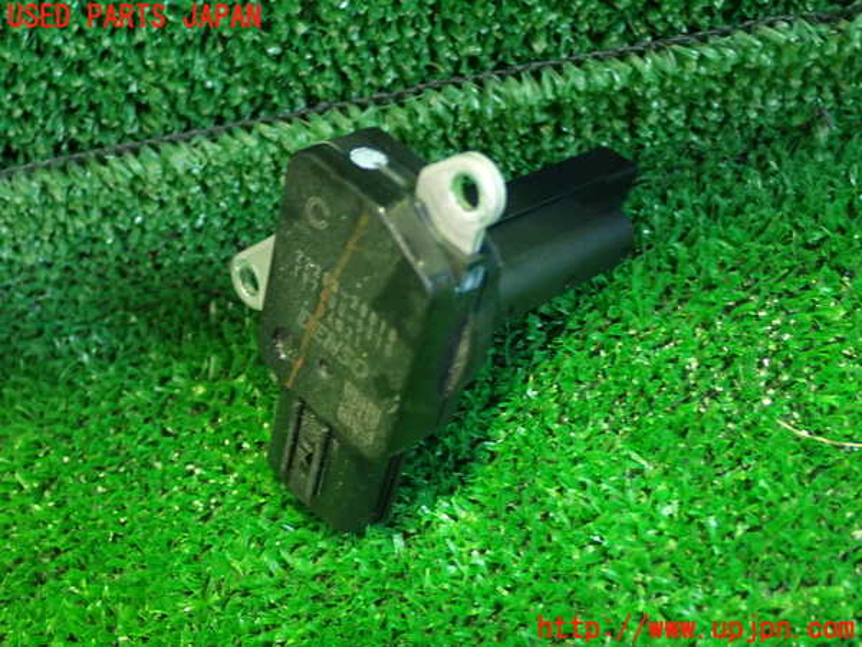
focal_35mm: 44
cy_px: 324
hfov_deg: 42.9
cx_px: 431
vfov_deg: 32.9
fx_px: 1096
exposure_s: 1/10
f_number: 2.9
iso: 800
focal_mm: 7.84
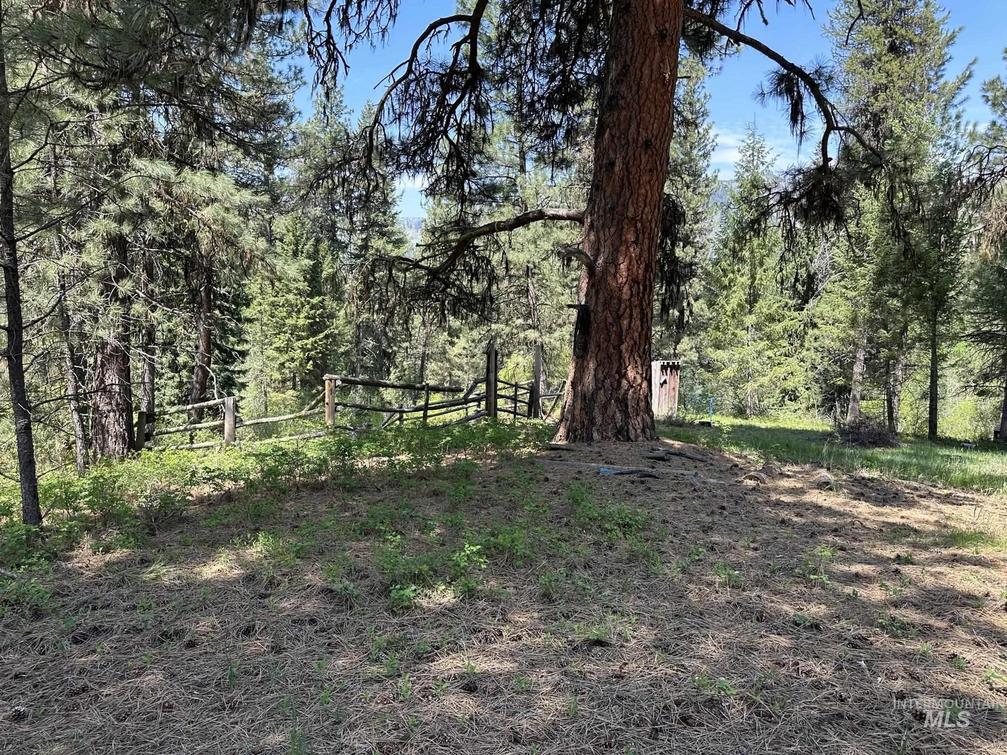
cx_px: 504
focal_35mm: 24
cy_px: 378
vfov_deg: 56.8
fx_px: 698
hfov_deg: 71.6
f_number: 1.78
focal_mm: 6.86
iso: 80
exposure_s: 1/690
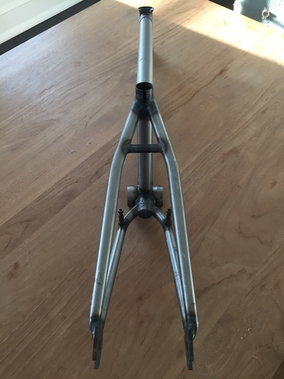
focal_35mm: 29
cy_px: 190
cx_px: 142
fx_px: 317
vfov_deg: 61.7
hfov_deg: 48.2
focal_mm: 4.15
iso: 80
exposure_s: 1/30
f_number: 2.2
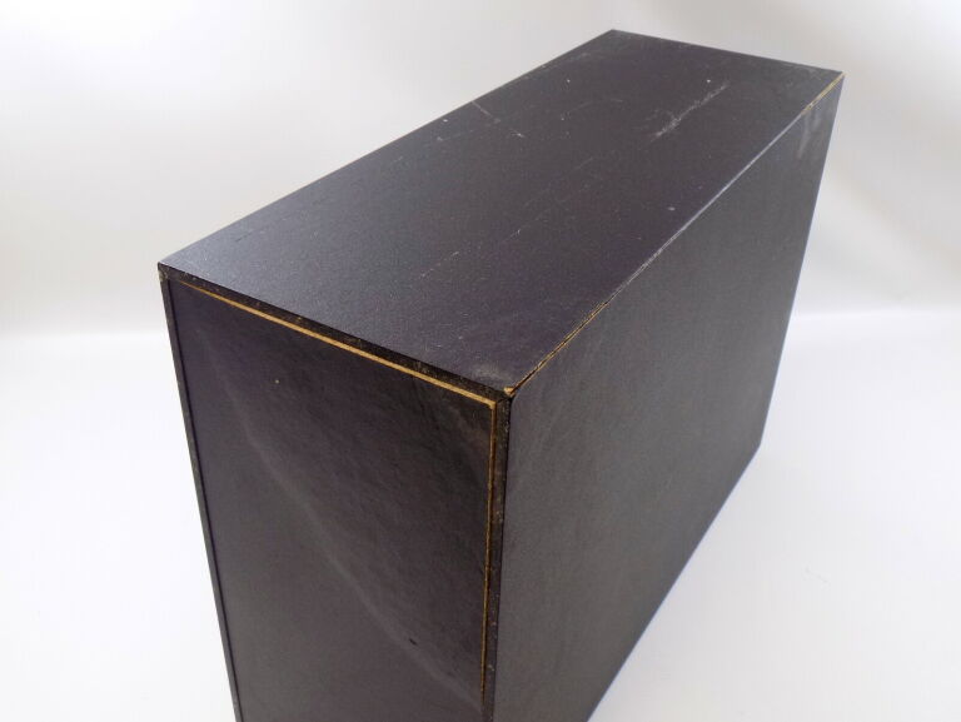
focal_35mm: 34
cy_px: 361
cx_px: 480
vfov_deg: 41.8
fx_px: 944
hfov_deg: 53.9
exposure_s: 1/30
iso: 100
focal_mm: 6.1
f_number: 3.4
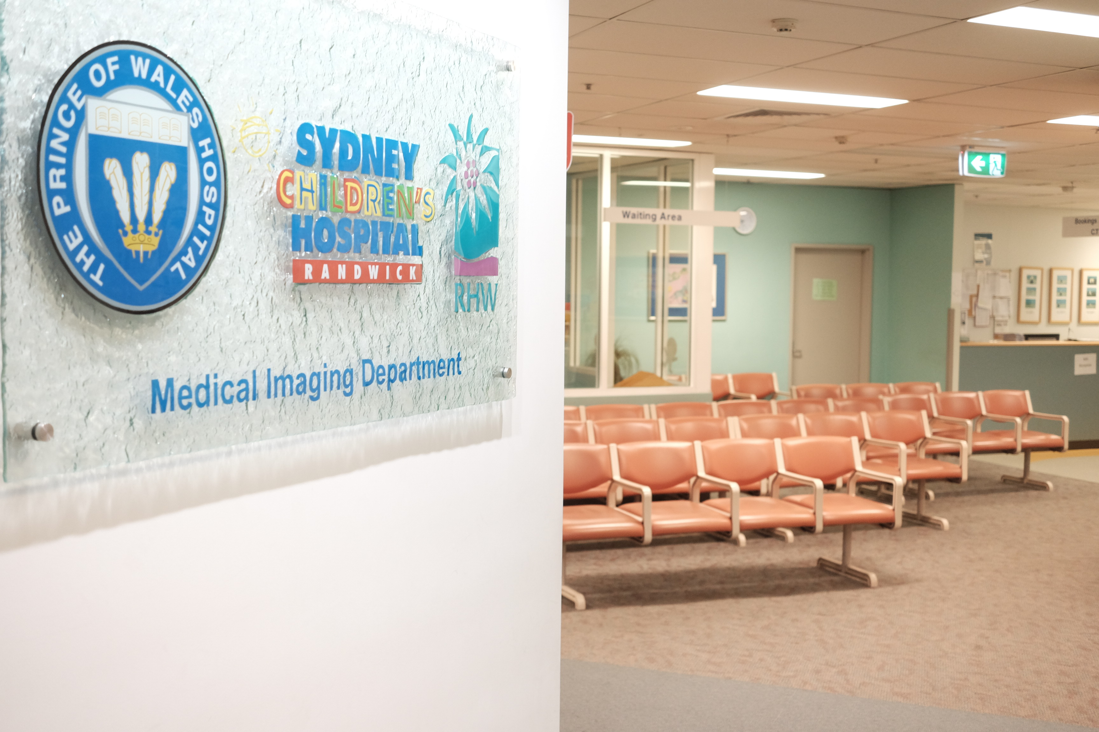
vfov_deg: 32.6
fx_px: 1252
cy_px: 366
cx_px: 550
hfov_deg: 47.4
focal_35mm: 41
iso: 1250
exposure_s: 1/60
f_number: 2.8
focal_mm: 27
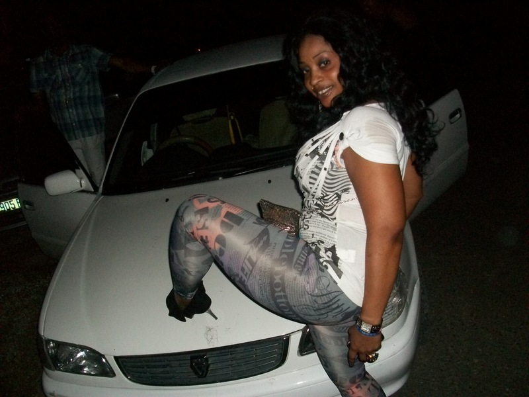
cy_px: 198
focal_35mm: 34
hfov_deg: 54.0
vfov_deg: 41.8
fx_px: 520
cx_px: 264
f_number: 2.8
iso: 200
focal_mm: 5.7
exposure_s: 1/60
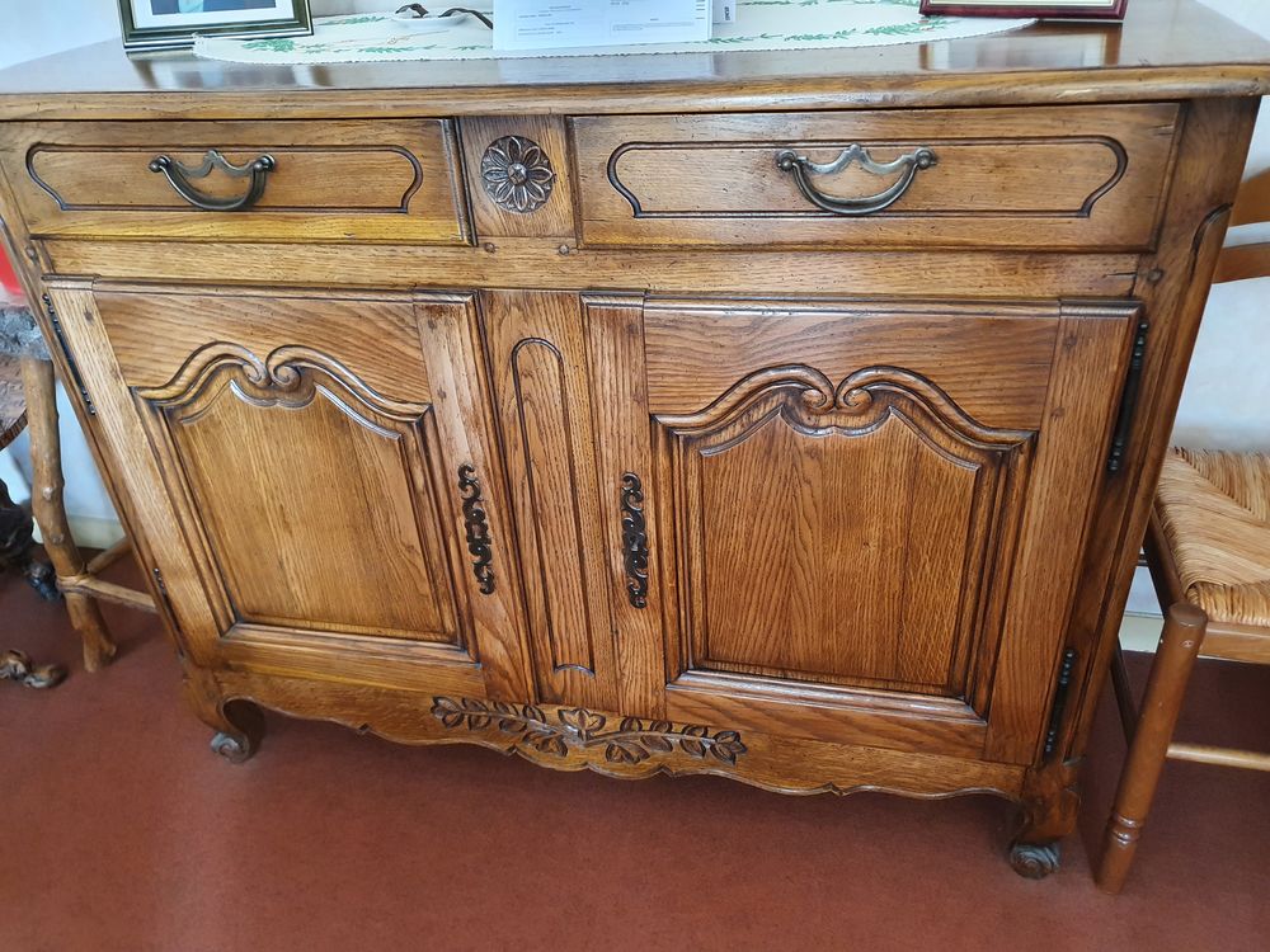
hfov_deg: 67.3
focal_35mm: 26
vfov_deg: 53.1
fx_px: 954
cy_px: 476
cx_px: 635
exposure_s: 1/50
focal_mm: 4.32
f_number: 1.5
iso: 400
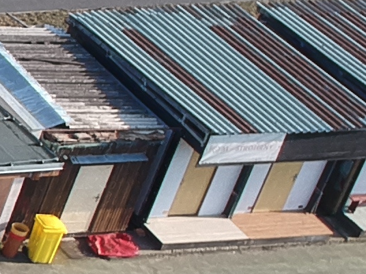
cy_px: 243
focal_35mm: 185
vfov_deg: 8.0
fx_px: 1956
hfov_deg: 8.0
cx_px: -969
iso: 100
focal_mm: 4.49
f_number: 2.6
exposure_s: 1/320
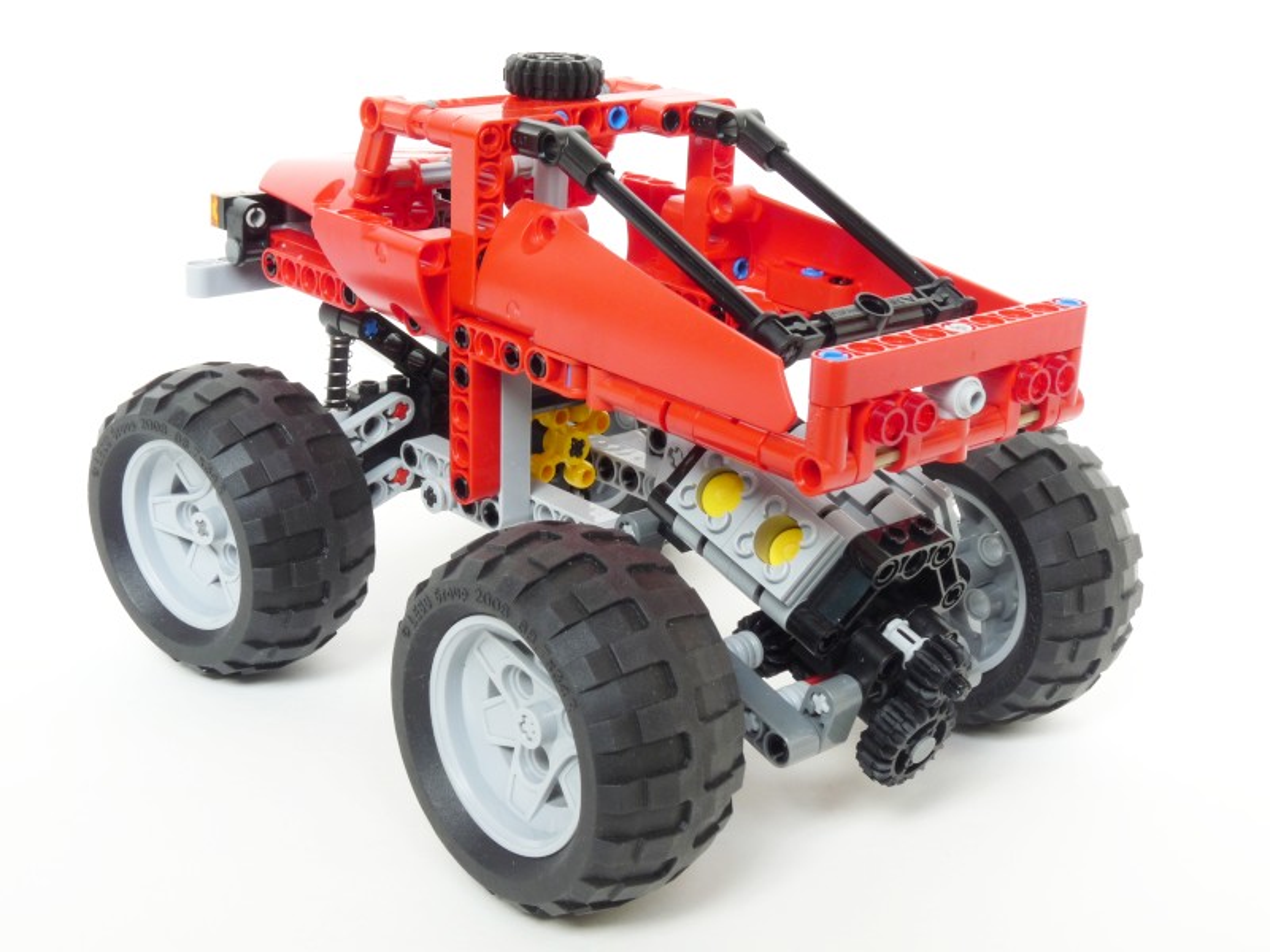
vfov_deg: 28.0
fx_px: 1908
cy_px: 476
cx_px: 635
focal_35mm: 52
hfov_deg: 36.8
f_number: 8
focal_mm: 9.2
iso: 100
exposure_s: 1/5
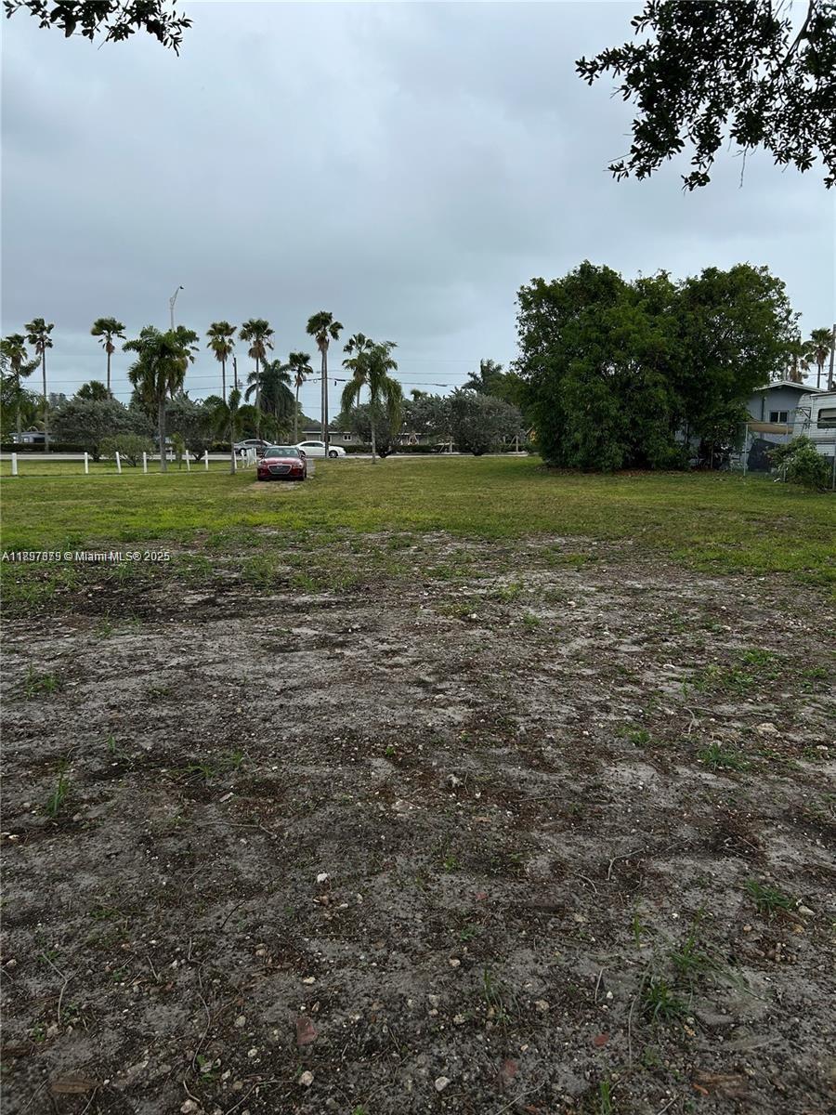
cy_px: 558
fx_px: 837
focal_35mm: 26
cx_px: 418
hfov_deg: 53.1
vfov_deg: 67.3
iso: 50
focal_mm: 5.7
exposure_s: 1/2915
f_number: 1.5
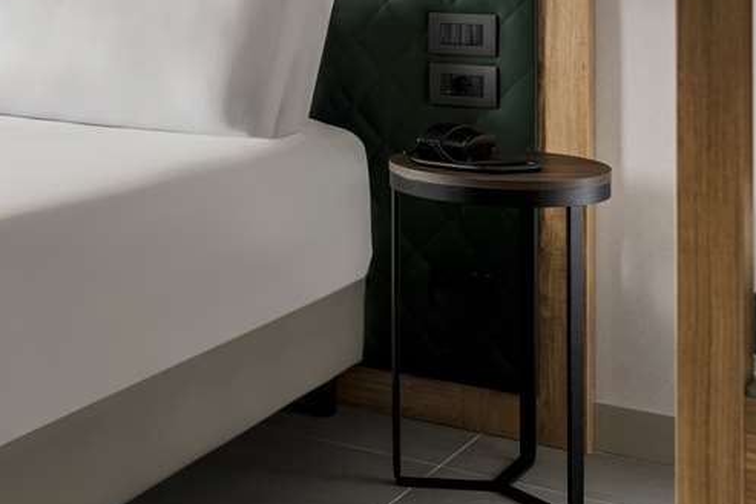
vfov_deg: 17.9
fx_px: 1533
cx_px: -140
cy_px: -67
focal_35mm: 73
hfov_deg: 25.1
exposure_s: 1/100
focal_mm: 24
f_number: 5.6
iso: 250
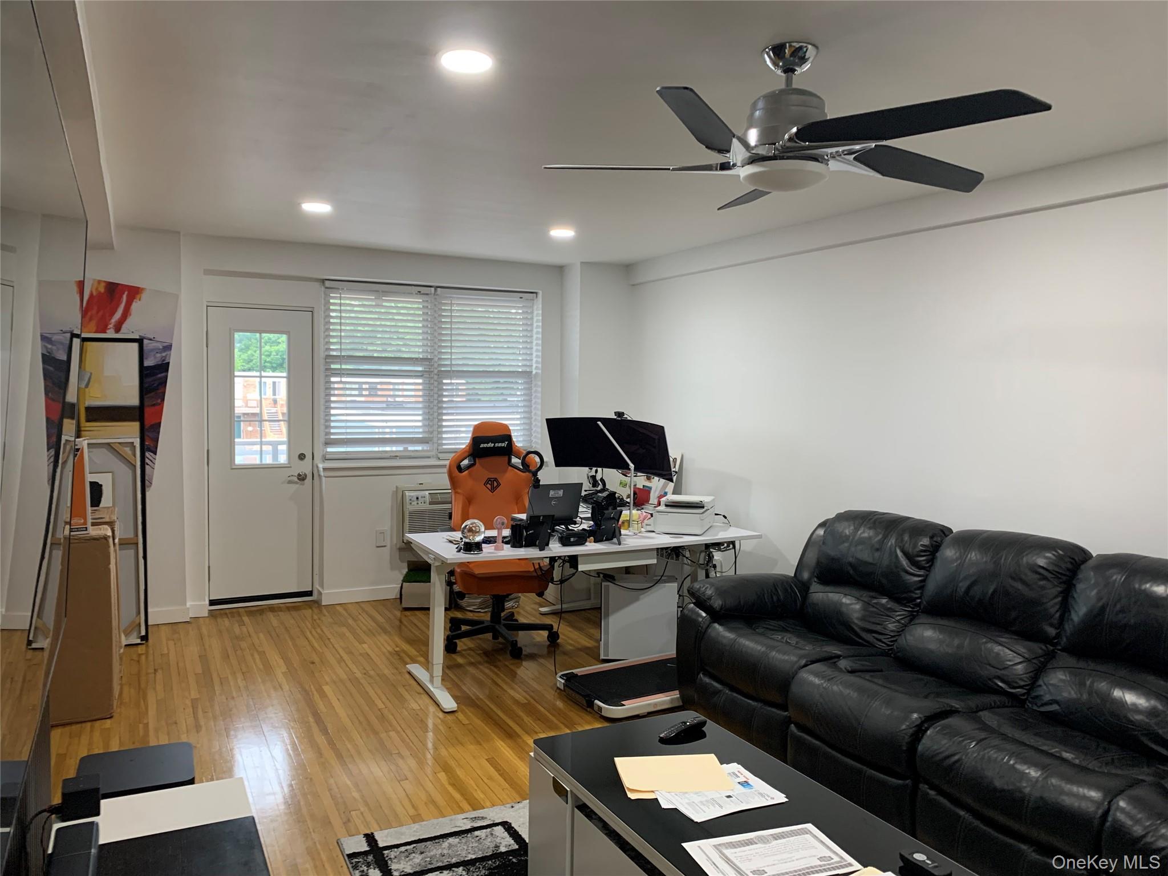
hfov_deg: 67.3
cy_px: 438
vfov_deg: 53.1
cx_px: 584
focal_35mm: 26
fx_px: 877
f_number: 1.8
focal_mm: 4.25
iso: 125
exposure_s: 1/60
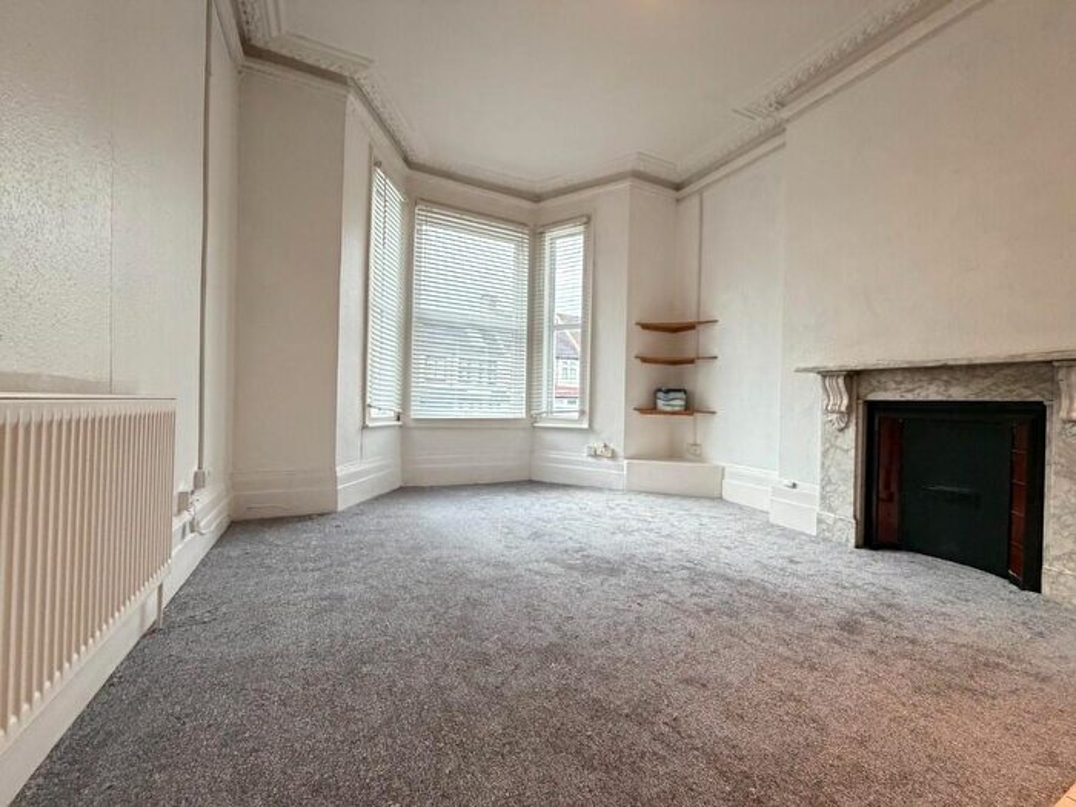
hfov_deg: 102.1
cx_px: 538
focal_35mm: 14
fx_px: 435
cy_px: 404
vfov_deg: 85.7
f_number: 2.2
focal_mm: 2.22
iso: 320
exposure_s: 1/119
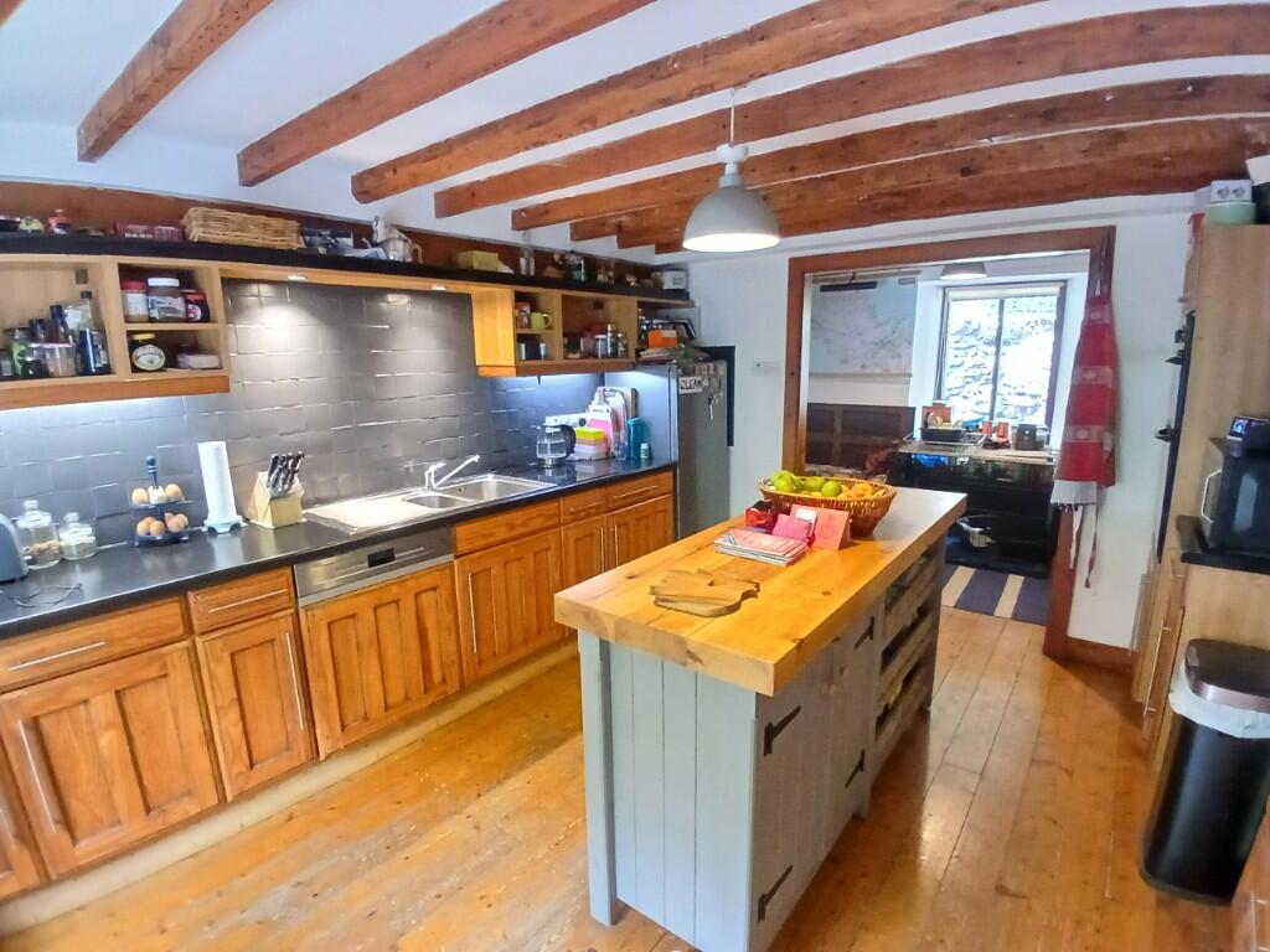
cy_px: 476
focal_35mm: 17
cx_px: 635
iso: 500
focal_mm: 1.4
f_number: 2.2
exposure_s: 1/20
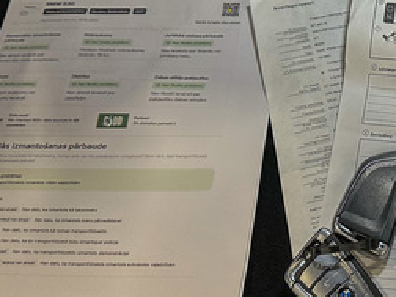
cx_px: 443
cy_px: 96
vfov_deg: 23.5
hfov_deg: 28.2
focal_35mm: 62
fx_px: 709
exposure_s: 1/50
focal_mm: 6.86
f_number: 1.78
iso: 250
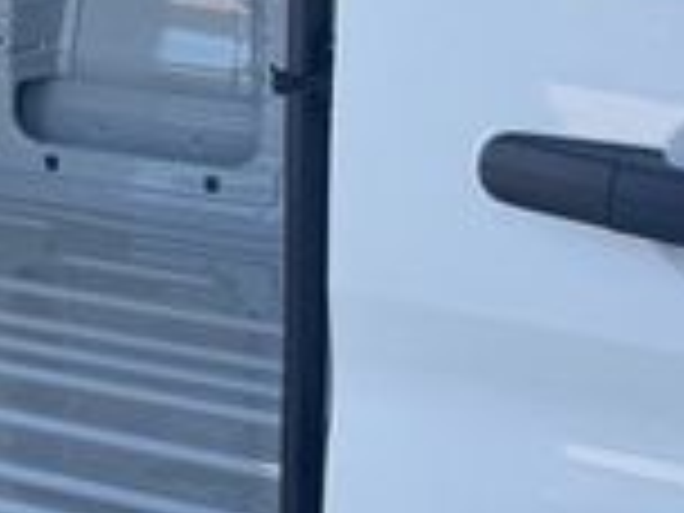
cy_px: -130
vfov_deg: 14.1
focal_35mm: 101
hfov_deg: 17.3
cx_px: -369
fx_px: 1996
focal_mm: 6.76
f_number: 1.78
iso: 80
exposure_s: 1/460
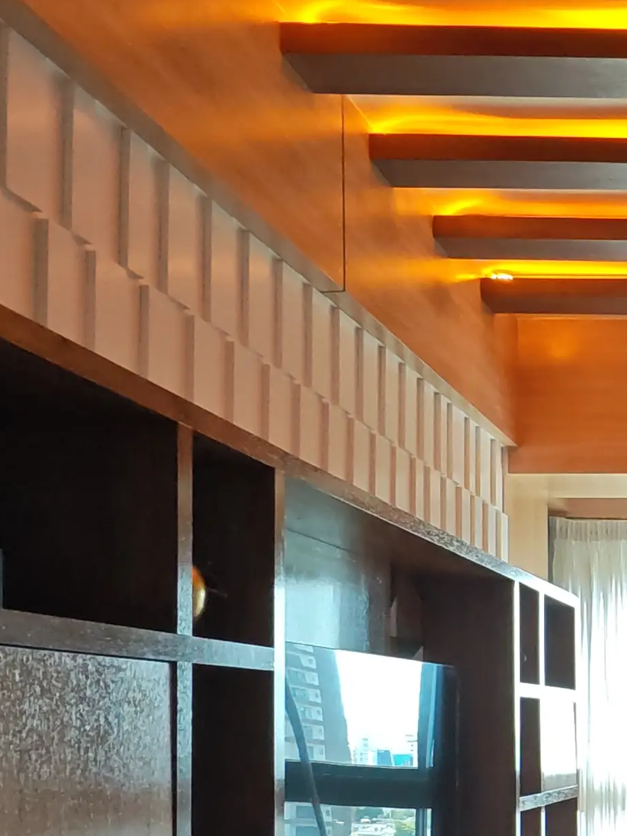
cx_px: 919
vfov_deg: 35.5
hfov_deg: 23.1
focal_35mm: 52
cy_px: 685
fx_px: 1256
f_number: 2.2
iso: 80
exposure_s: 1/50
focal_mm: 1.96
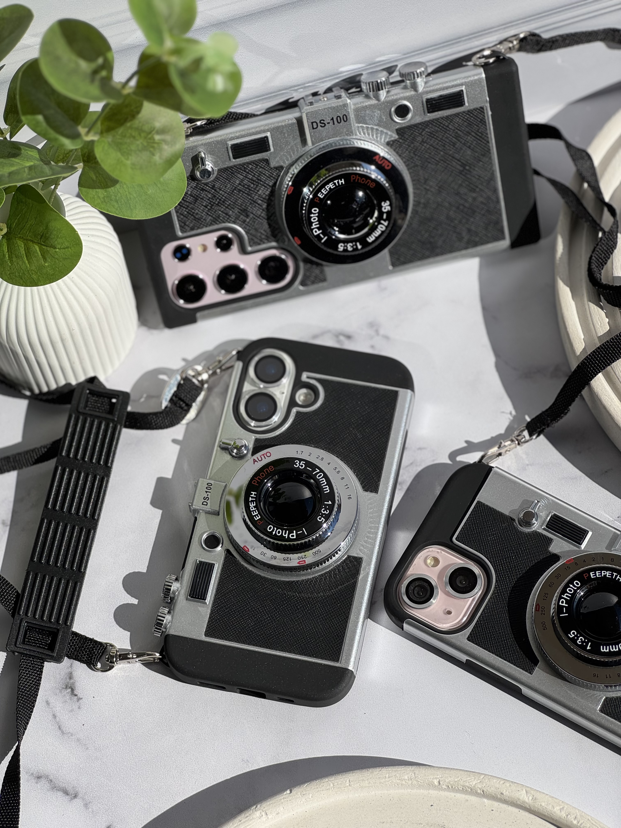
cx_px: 310
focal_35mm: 77
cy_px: 414
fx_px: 1842
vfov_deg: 25.3
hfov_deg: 19.1
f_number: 2.8
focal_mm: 9
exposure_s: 1/1014
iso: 25
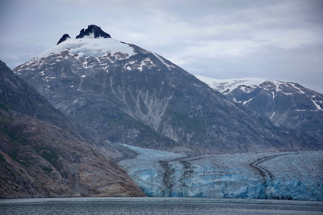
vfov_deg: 14.9
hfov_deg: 22.1
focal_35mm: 92
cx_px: 162
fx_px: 826
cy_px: 108
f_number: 7.1
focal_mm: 92
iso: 100
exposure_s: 1/200
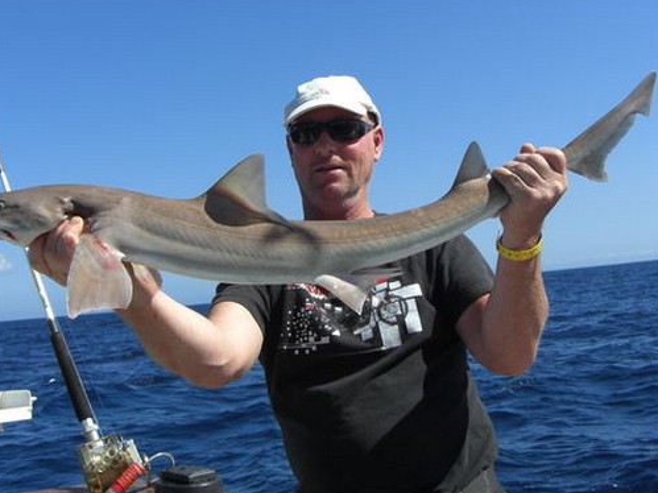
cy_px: 191
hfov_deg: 39.6
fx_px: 912
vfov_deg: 30.2
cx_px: 369
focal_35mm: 48
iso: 80
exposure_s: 1/200
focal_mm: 7.9
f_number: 8
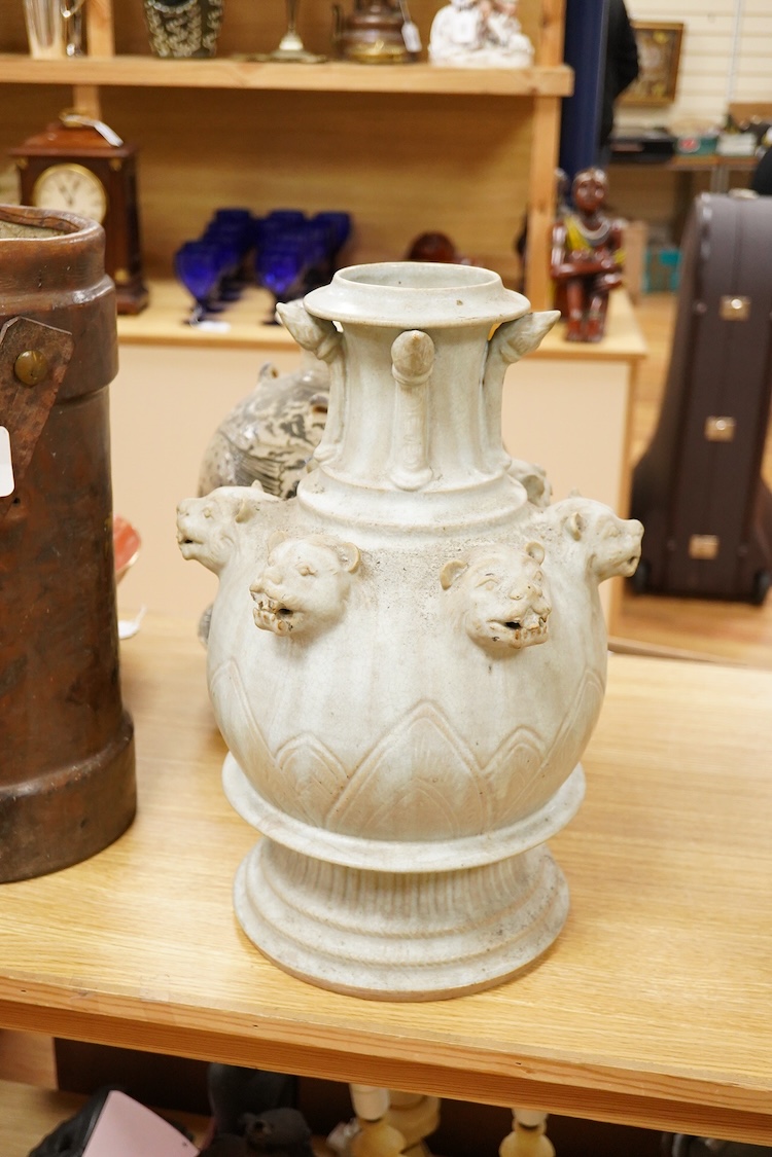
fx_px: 1447
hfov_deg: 29.9
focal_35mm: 45
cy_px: 578
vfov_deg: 43.6
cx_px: 386
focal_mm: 30
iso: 2500
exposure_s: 1/250
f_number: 3.5
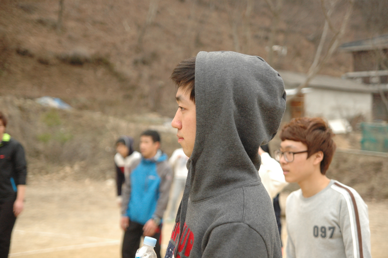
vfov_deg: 18.1
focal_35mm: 75
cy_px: 129
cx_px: 194
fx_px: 807
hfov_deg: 27.0
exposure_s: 1/2000
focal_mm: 50
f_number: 2.8
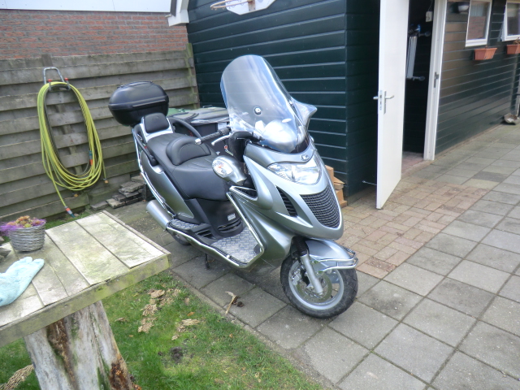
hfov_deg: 71.6
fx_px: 361
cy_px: 195
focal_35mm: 24
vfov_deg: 56.8
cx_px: 260
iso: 80
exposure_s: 1/125
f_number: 3.2
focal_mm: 4.3
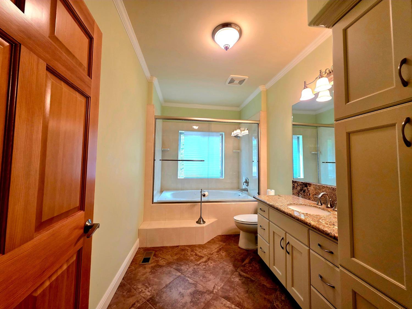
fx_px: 155
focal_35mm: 13
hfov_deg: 106.2
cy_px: 154
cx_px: 206
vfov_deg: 89.9
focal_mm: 2.2
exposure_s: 1/120
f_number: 1.9
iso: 200
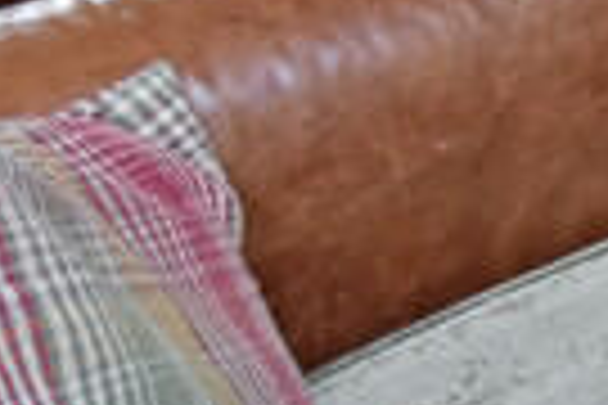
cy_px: -583
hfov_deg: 13.6
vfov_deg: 10.3
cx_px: 1419
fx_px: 1925
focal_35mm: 114
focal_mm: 10
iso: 800
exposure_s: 1/100
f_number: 5
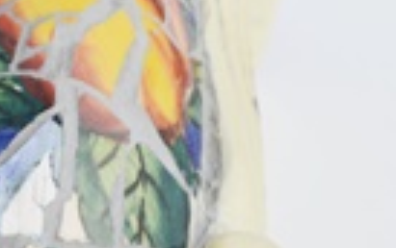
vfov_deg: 5.6
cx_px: -321
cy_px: 92
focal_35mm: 234
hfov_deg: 8.6
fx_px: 2531
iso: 200
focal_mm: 35
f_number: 6.3
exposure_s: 1/160
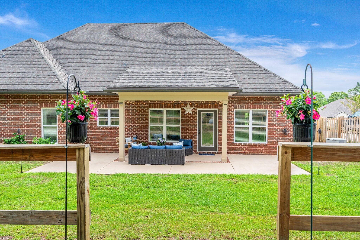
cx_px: 180
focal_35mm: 30
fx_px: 300
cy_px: 120
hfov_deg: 62.0
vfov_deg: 43.5
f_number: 9
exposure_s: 1/250
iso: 200
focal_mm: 30
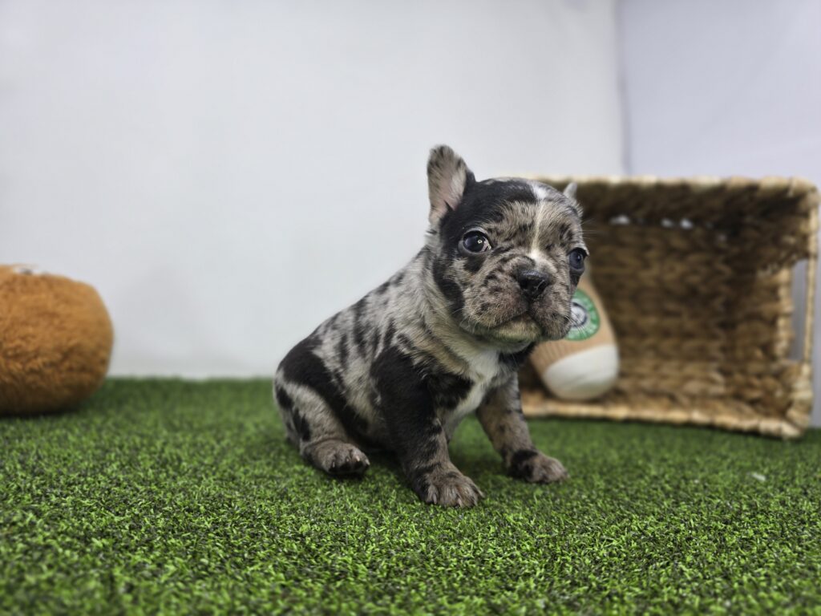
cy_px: 308
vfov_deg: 58.9
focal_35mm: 23
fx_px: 545
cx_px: 410
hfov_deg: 73.9
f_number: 1.7
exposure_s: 1/66
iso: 25
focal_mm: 6.3
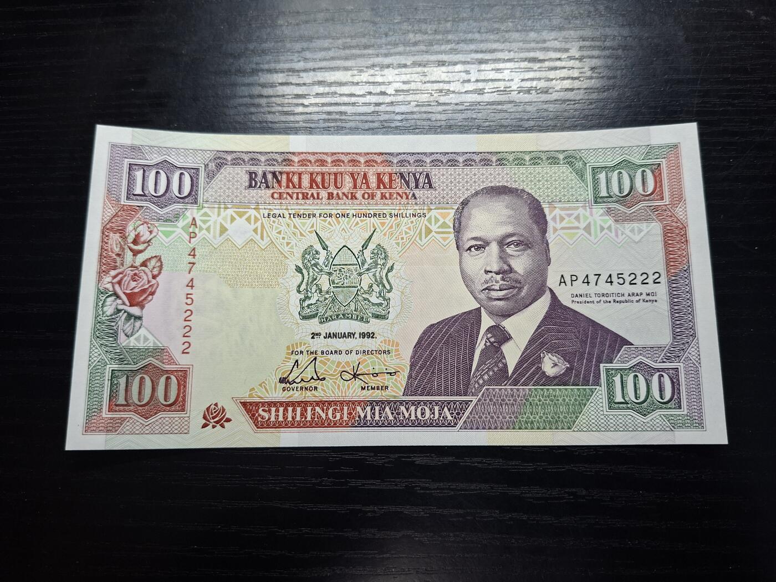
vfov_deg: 58.9
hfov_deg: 73.9
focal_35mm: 23
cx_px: 388
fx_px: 516
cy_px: 291
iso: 160
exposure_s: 1/100
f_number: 1.8
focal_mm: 5.54
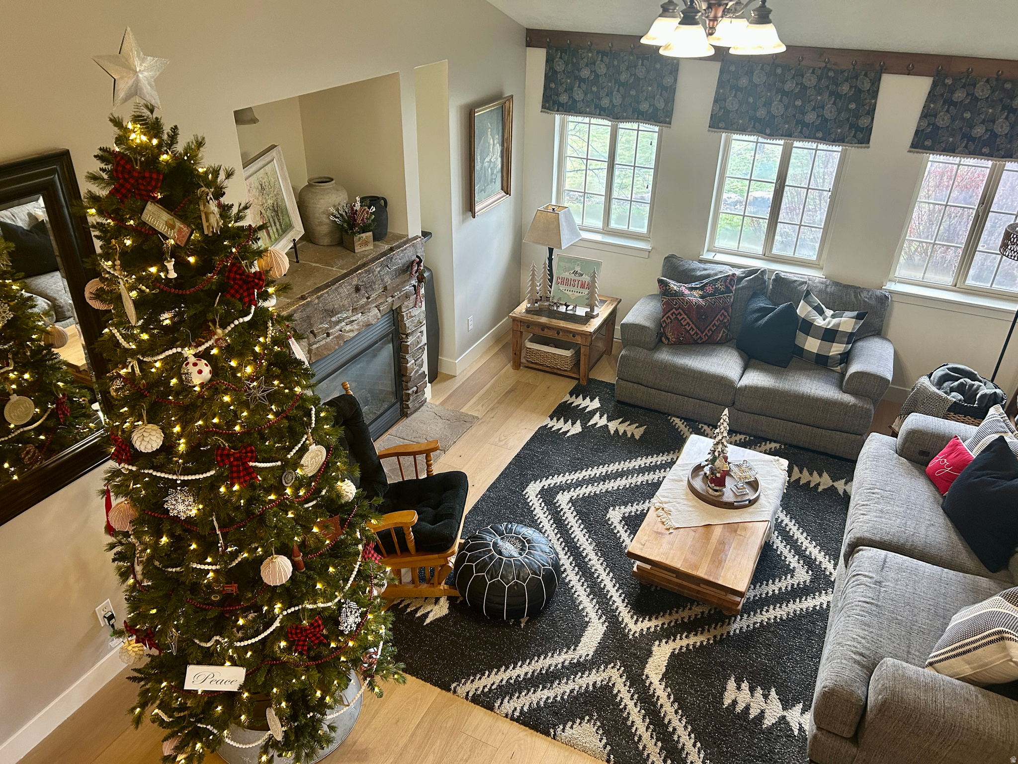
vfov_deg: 53.1
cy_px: 382
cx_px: 509
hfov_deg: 67.3
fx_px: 765
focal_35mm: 26
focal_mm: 5.7
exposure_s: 1/60
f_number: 1.5
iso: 200
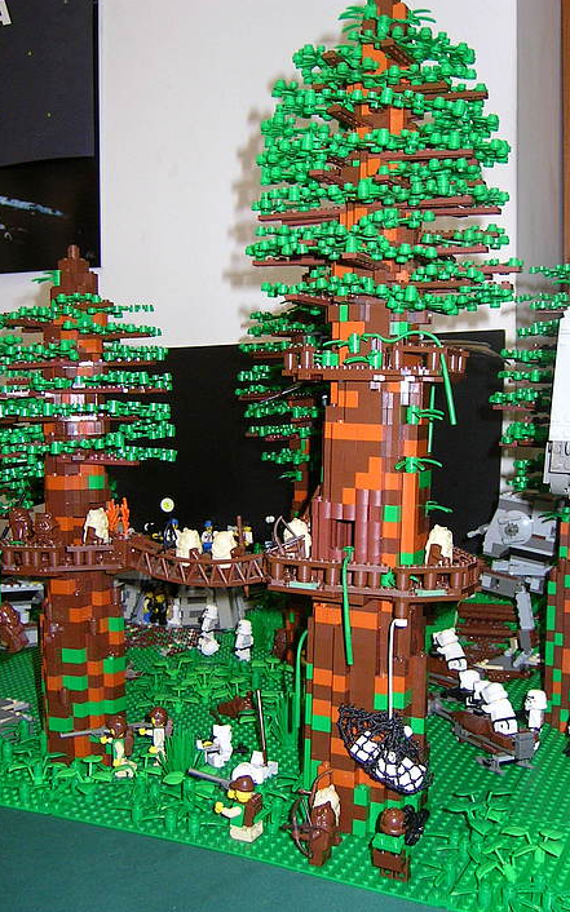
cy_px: 451
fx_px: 995
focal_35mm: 40
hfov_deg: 32.0
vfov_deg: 49.3
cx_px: 279
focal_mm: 5.8
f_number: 2.9
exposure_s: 1/31.1
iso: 100
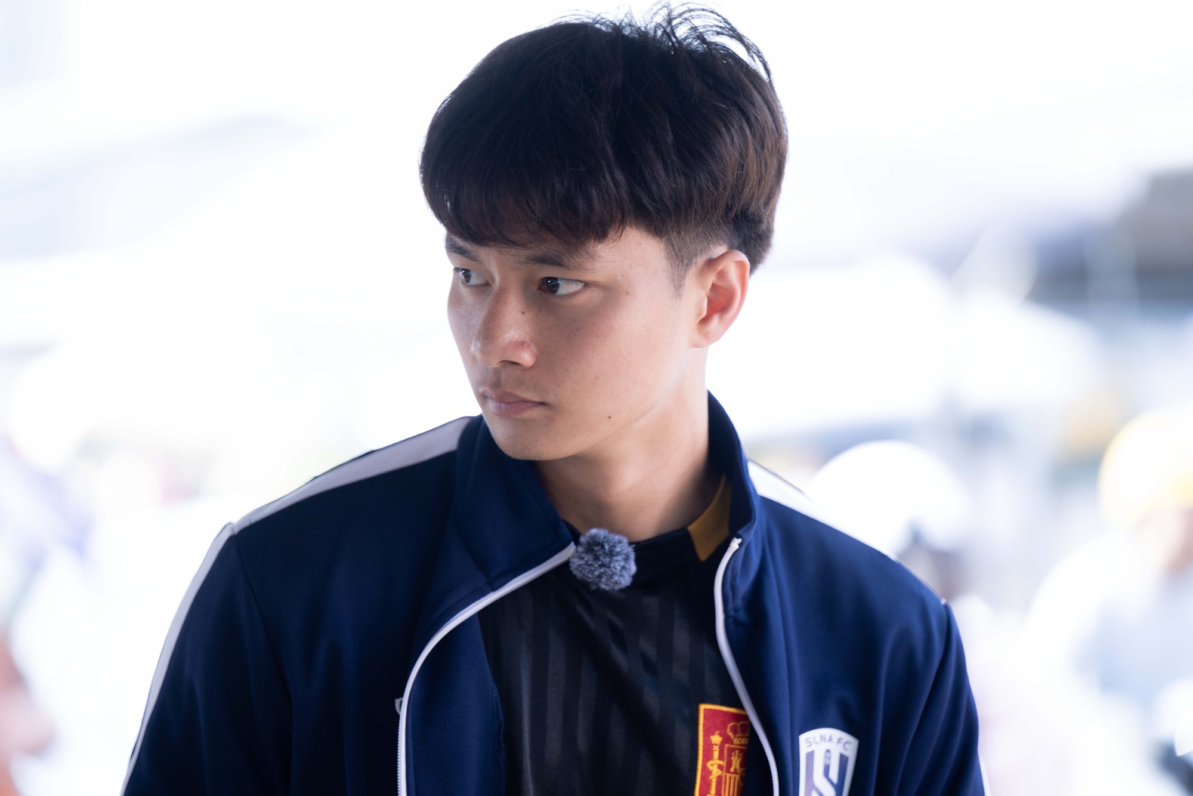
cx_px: 596
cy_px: 398
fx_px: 6131
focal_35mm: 185
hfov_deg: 11.1
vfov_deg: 7.4
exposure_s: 1/250
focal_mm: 185
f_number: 2.8
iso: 250
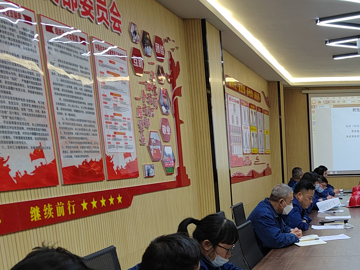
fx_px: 489
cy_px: 247
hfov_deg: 36.4
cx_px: 360
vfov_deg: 29.5
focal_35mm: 47
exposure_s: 1/100
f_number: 1.9
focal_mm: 5.52
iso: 856
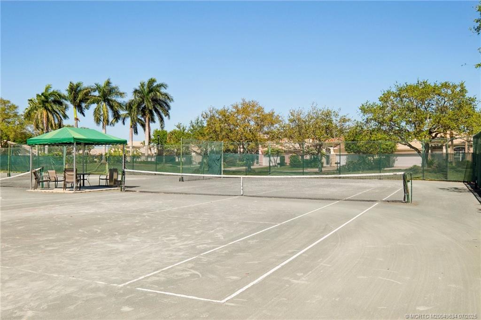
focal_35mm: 30
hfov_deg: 62.0
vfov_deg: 43.5
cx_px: 240
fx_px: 401
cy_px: 160
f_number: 8
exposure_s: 1/1250
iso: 400
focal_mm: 20
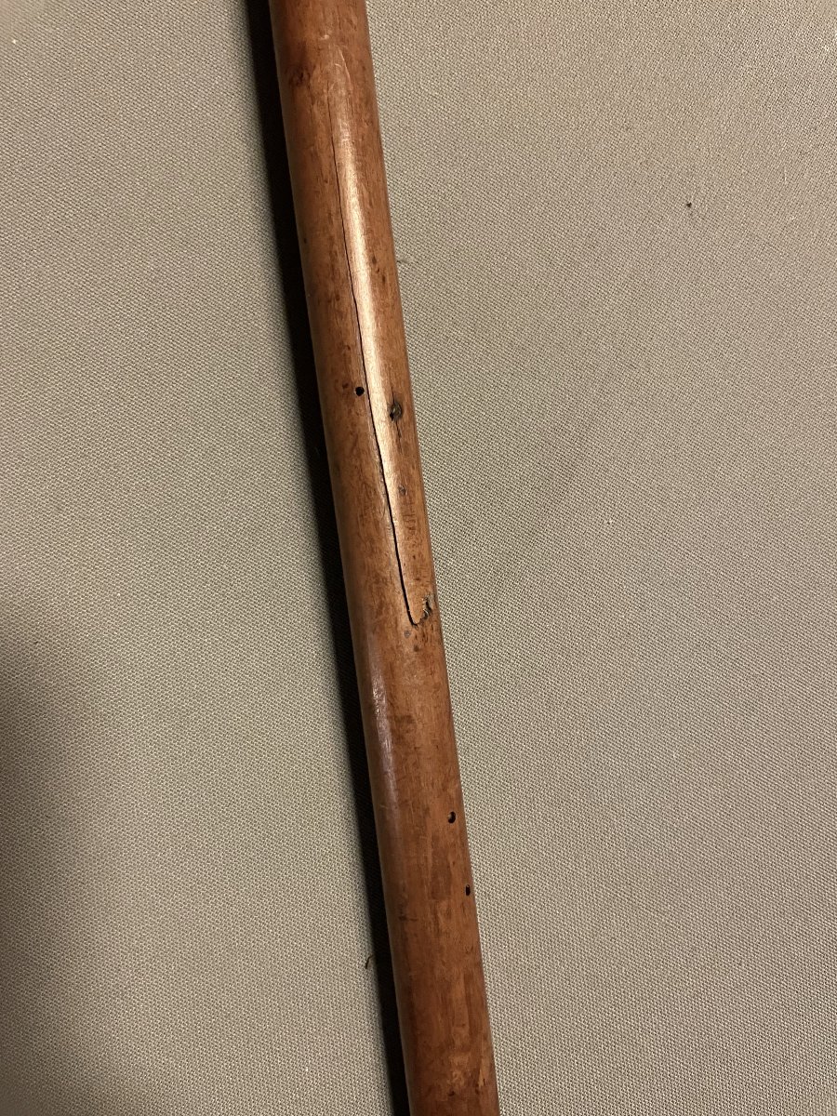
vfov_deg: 67.3
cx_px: 418
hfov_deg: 53.1
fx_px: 838
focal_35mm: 26
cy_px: 558
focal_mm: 4.2
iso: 640
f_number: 1.6
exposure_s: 1/25
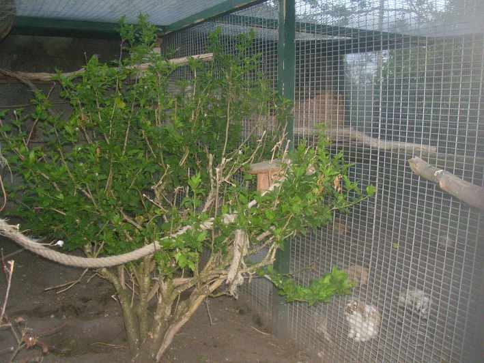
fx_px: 531
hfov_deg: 49.0
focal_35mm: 38
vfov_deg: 37.7
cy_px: 182
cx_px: 242
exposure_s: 1/60.1
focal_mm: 5.8
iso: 195
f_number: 2.8
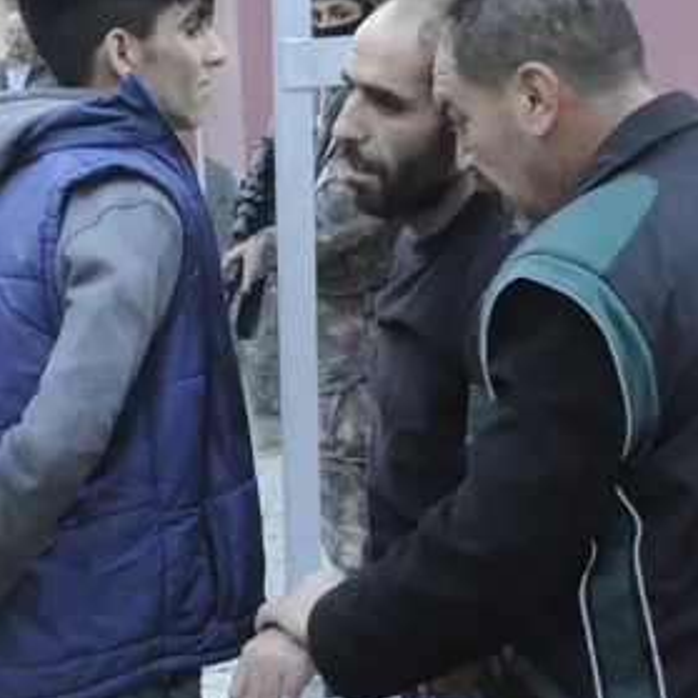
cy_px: 365
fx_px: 2289
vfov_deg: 17.3
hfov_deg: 17.2
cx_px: 178
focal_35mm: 100
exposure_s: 1/80
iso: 2500
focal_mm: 25
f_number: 4.5
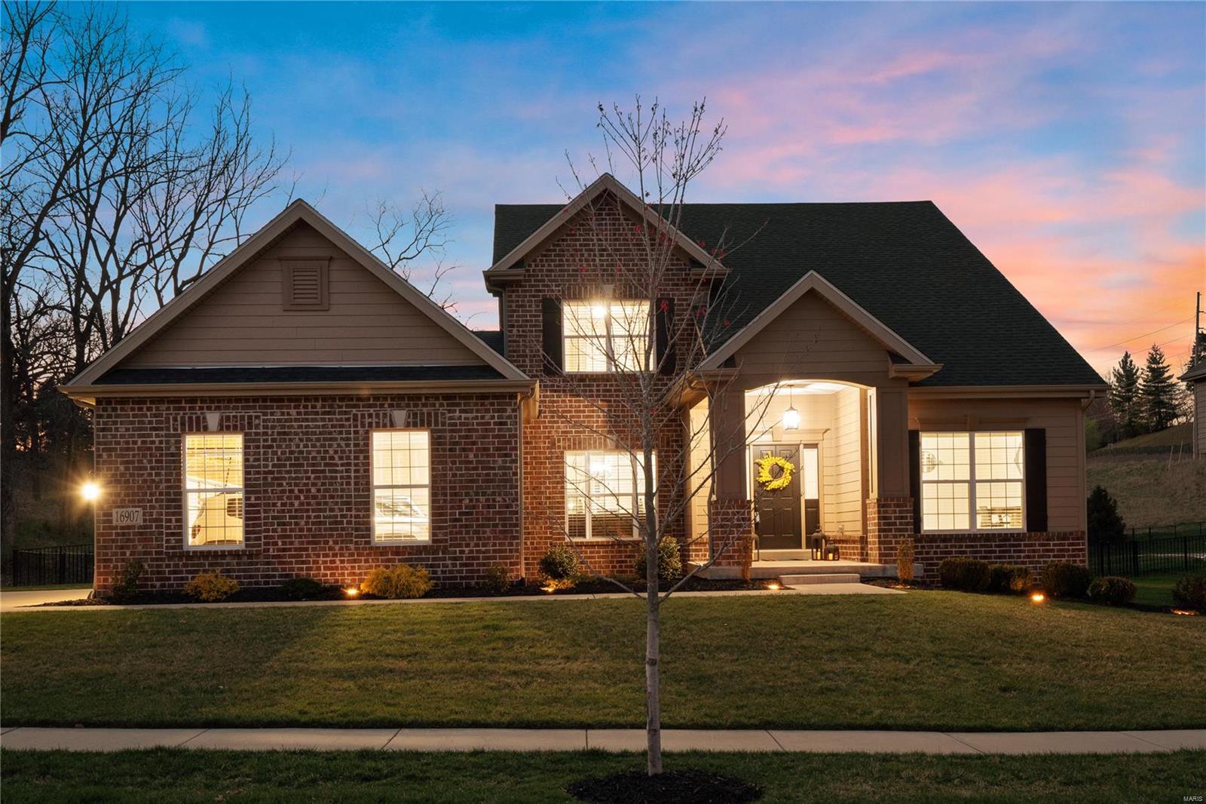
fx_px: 1206
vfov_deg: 36.9
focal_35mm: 36
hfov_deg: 53.1
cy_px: 402
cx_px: 603
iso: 400
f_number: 6.3
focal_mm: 18
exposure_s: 2.5
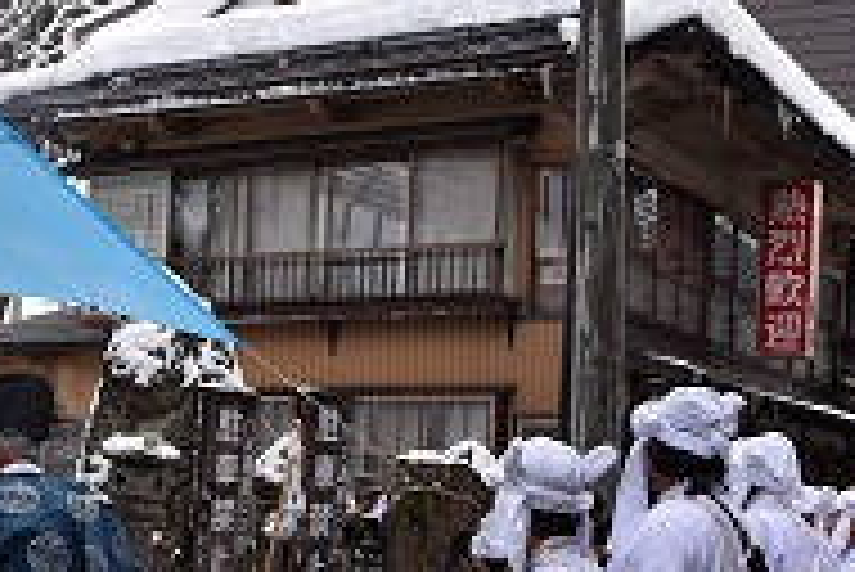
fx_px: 1687
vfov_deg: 18.6
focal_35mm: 71
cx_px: 495
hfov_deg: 28.4
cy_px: 599
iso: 360
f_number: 8
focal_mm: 20
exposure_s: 1/250
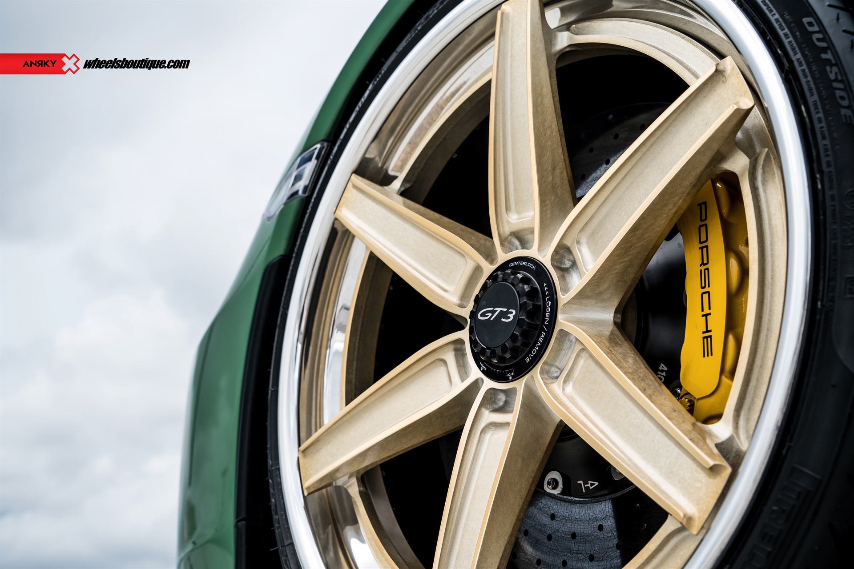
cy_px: 284
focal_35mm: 46
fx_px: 1091
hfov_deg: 42.7
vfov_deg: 29.2
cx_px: 427
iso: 250
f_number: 7.1
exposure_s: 1/160
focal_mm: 46
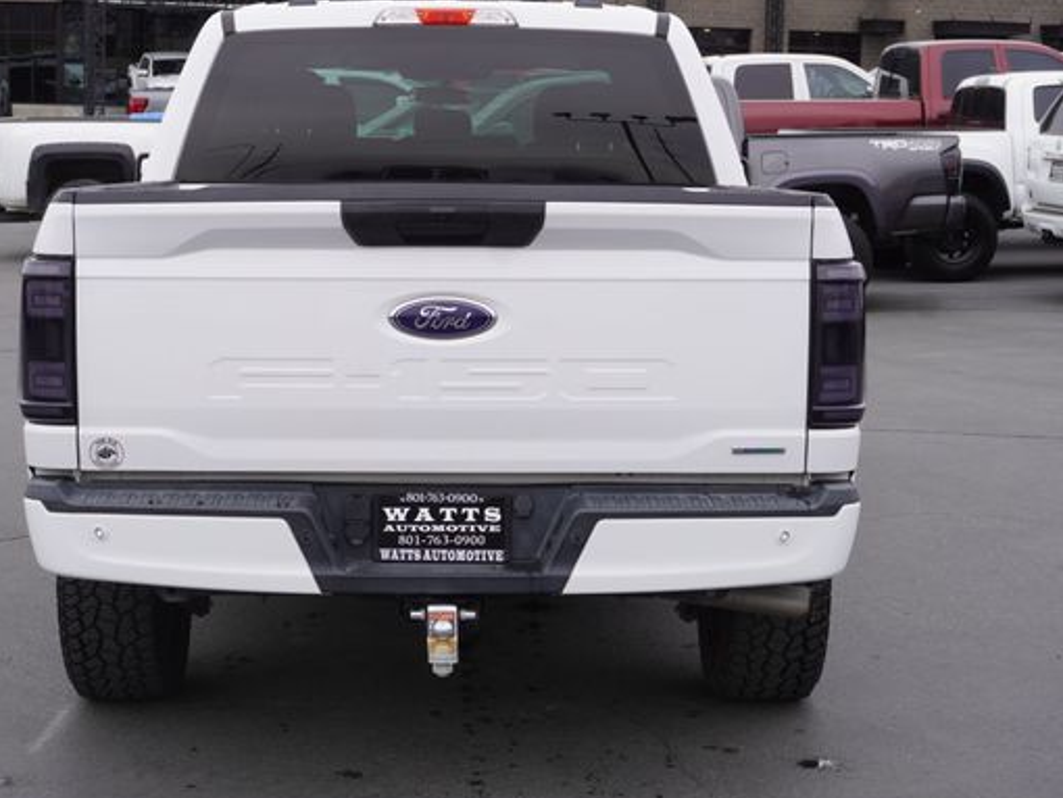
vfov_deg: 20.9
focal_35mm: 71
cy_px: 375
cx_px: 446
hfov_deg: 27.5
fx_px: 2169
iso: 100
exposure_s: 1/100
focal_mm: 39
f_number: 8
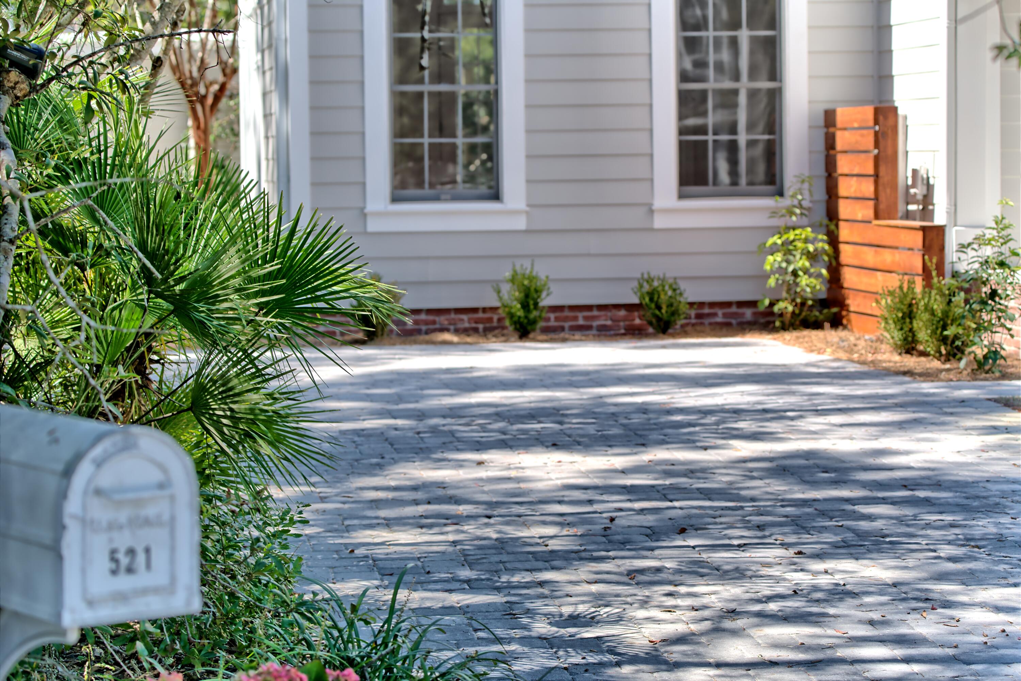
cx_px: 510
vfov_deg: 13.7
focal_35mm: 100
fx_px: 2837
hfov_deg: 20.4
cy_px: 340
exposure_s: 1/125
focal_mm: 100
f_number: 5.6
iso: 100
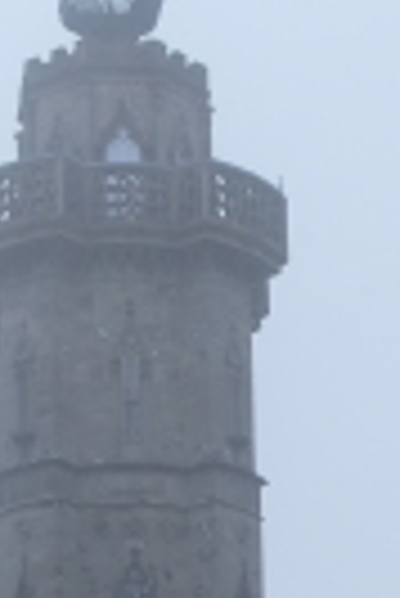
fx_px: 3491
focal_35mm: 210
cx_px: 184
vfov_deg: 9.5
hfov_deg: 6.6
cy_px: 888
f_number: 4.5
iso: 200
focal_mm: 23
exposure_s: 1/125
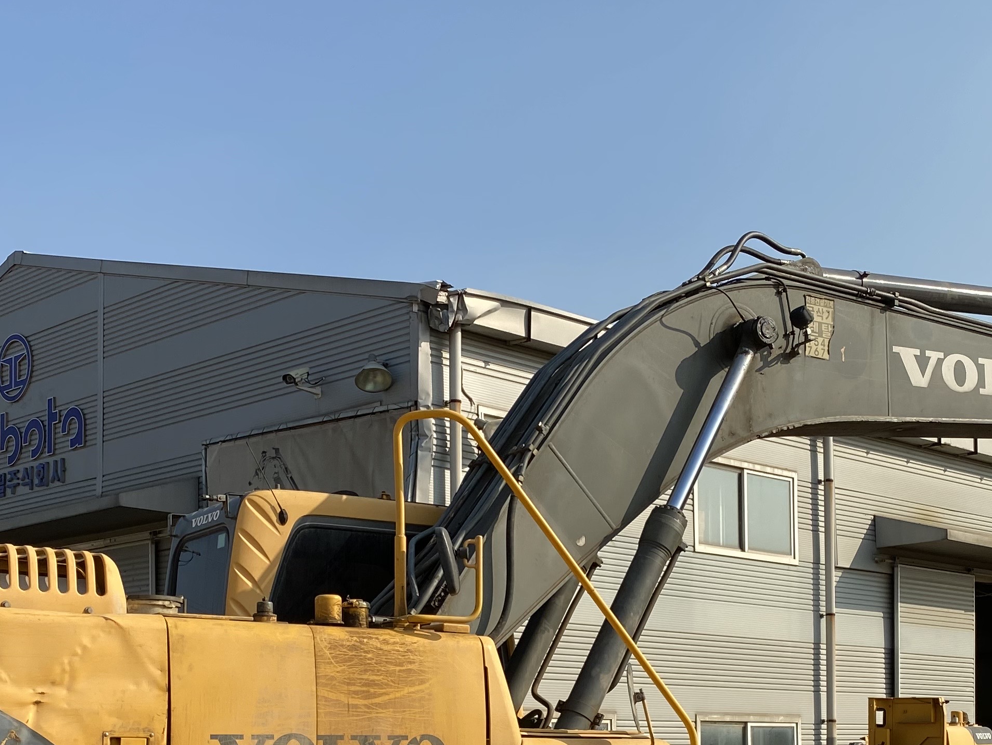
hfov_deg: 34.9
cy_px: 692
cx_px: 507
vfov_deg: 25.6
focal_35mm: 55
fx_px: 1576
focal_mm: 4.25
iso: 32
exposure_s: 1/2577
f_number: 1.8
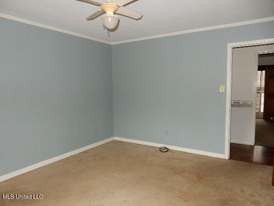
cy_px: 103
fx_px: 198
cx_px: 137
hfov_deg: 69.4
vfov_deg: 54.9
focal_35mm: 25
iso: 450
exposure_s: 1/30
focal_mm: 4.5
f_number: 3.7
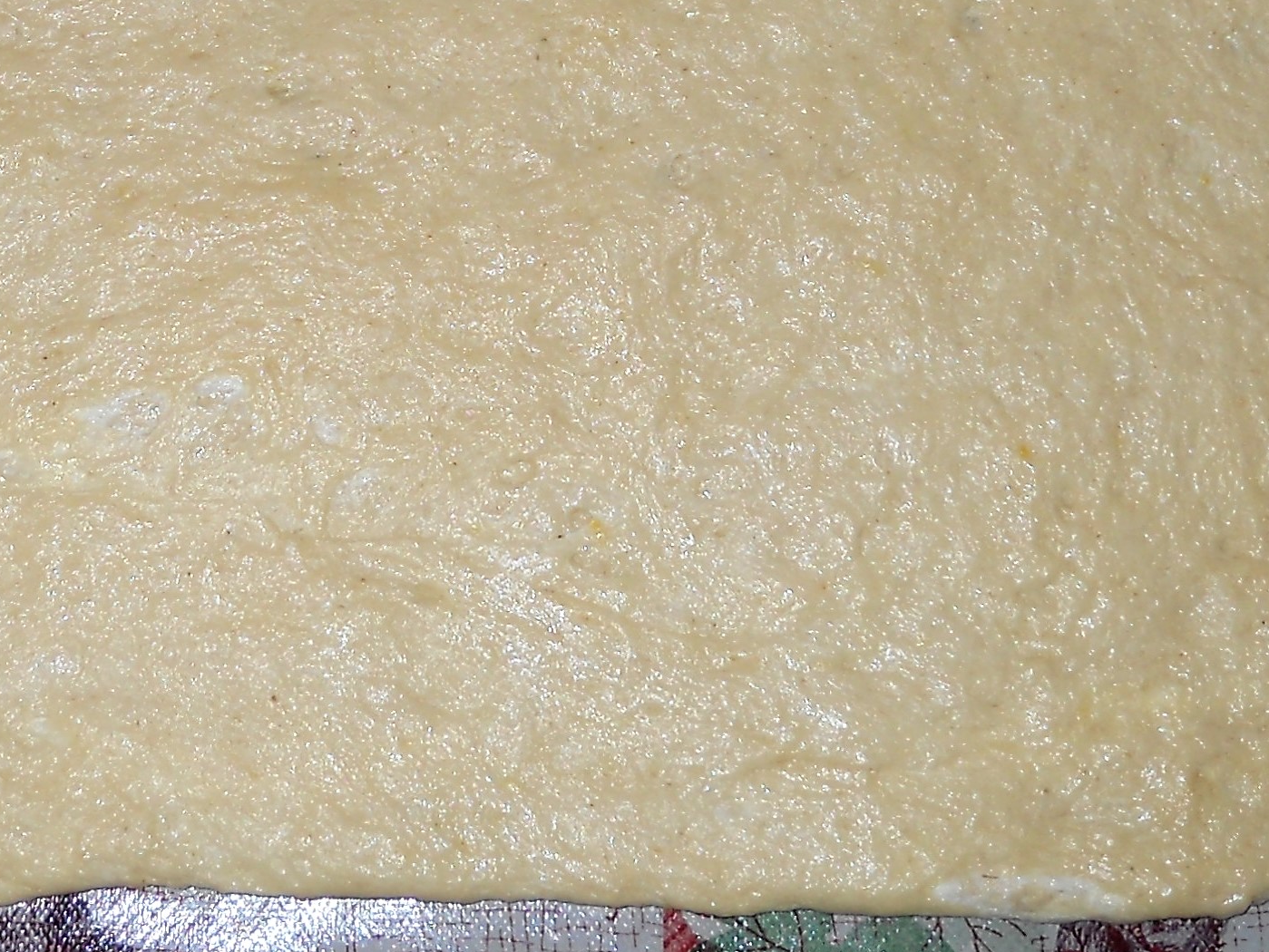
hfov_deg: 24.1
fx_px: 2934
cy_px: 158
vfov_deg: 18.2
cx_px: 290
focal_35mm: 80
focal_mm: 6.72
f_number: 3.1
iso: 80
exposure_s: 1/30
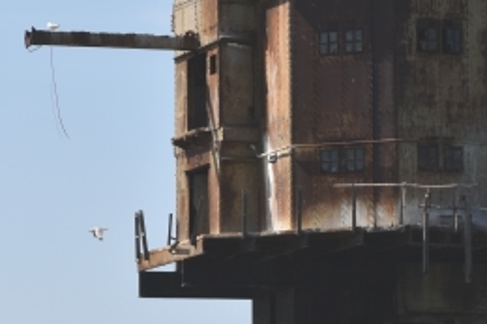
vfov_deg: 4.0
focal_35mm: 346
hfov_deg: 5.9
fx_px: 4677
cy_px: 151
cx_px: 498
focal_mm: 86
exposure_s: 1/200
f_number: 11
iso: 100
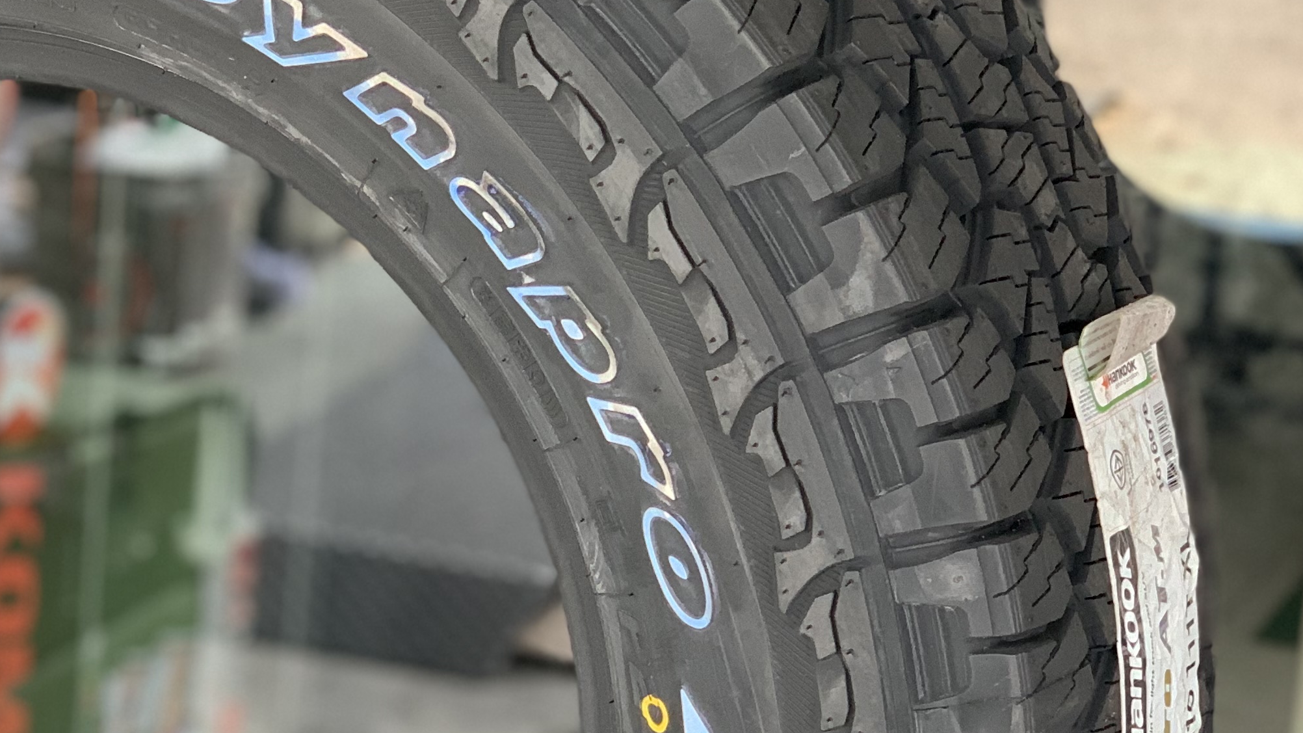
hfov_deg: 18.7
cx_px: 397
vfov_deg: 10.6
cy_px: 518
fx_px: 3939
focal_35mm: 114
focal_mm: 6
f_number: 2.4
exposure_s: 1/98
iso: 125
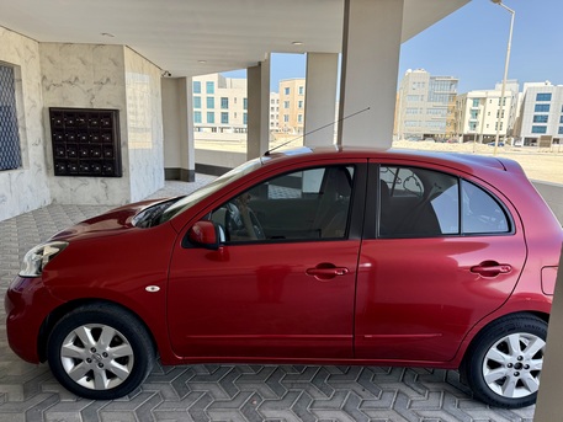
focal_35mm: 24
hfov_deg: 71.6
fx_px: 390
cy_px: 211
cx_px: 282
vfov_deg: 56.8
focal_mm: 6.76
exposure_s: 1/1230
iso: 100
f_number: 1.78
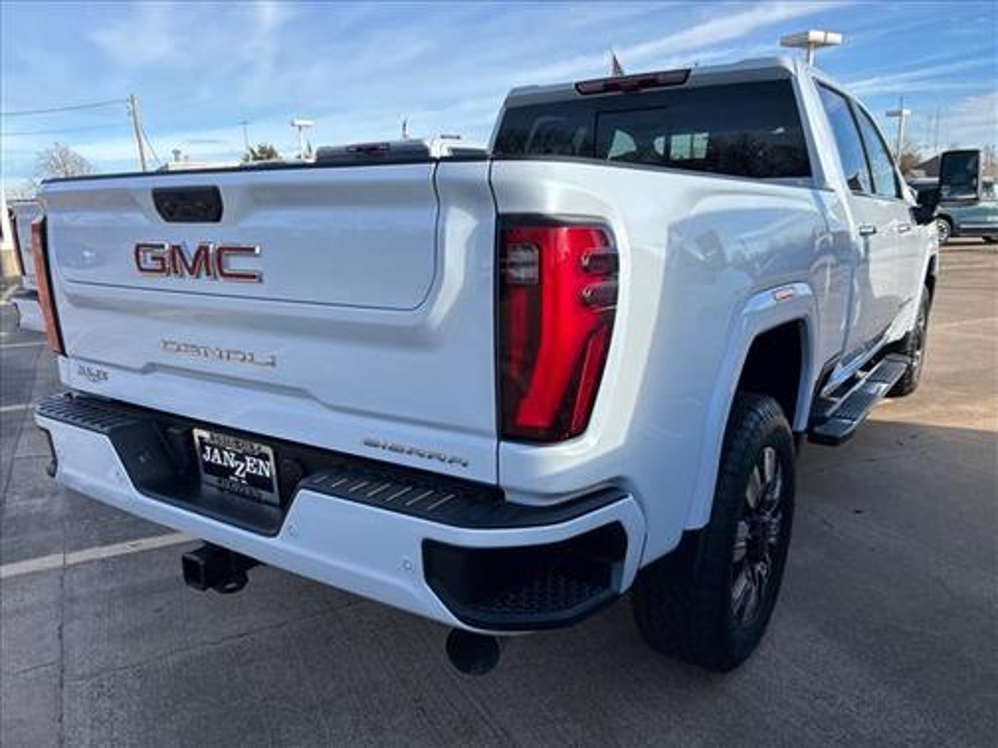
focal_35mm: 26
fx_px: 750
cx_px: 499
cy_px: 374
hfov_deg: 67.3
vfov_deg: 53.1
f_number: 1.5
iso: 50
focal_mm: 5.7
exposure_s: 1/2045
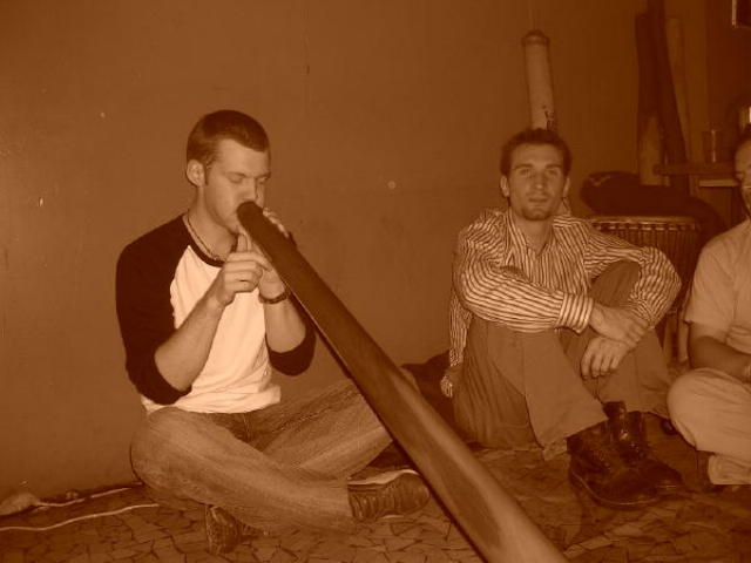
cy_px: 282
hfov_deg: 49.0
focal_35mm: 38
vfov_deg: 37.7
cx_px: 376
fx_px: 824
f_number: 2.8
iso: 57
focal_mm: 5.8
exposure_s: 1/60.1
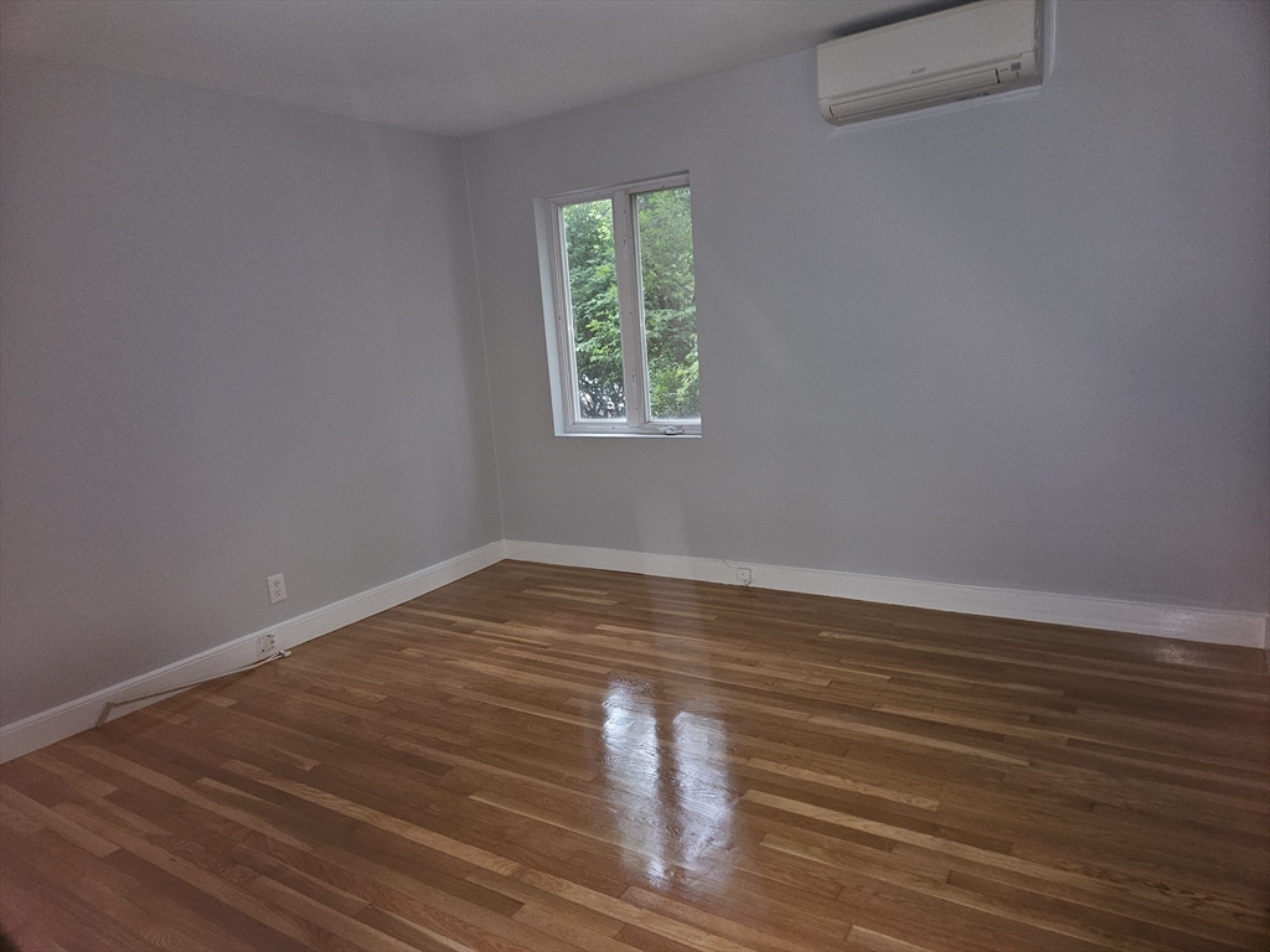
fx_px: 844
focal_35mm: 23
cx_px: 635
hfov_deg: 73.9
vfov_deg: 58.9
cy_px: 476
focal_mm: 5.4
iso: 125
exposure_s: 1/10
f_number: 1.8
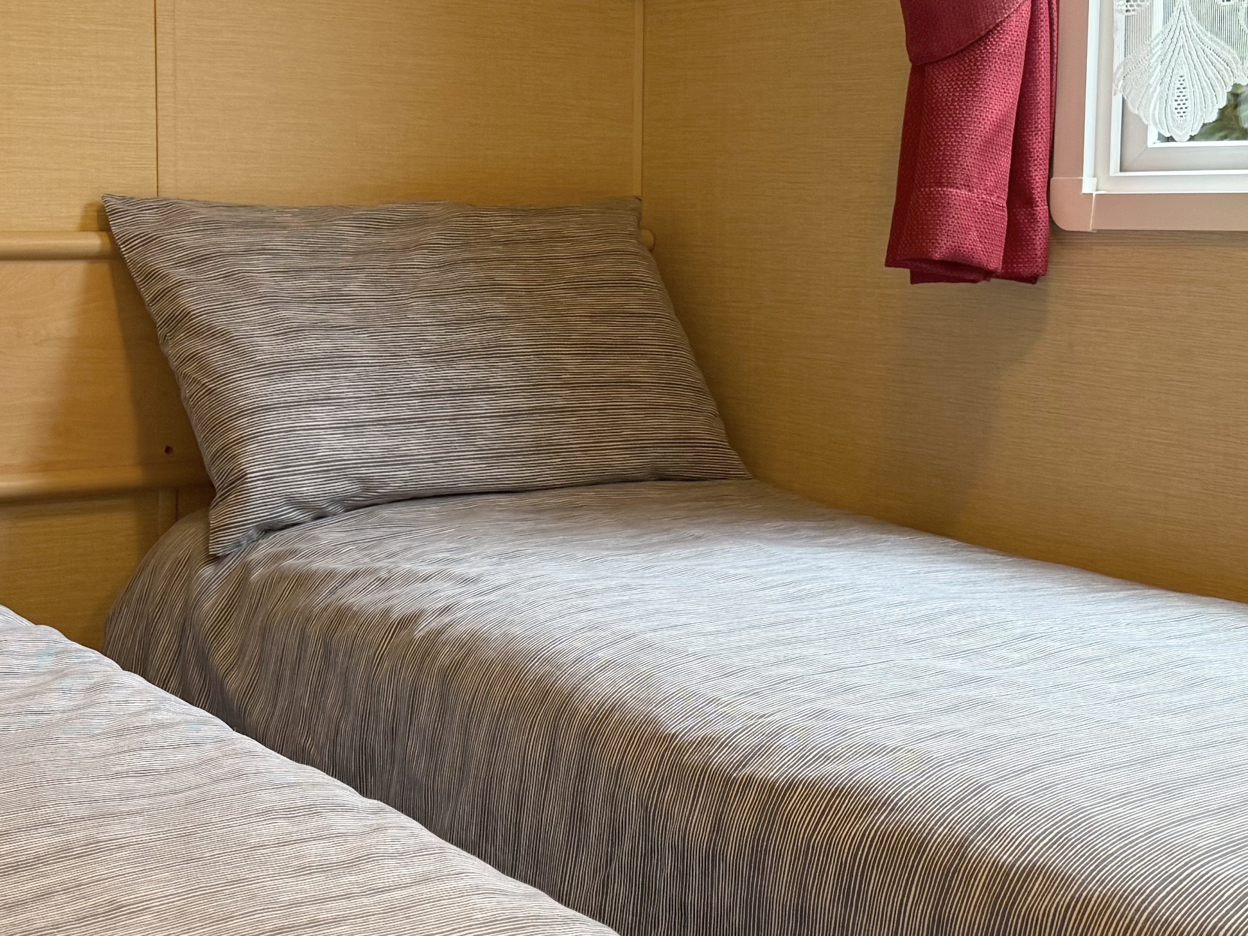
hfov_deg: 33.1
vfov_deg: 25.1
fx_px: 2091
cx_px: 509
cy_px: 337
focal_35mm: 58
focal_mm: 6.76
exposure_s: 1/50
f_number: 1.78
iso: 200
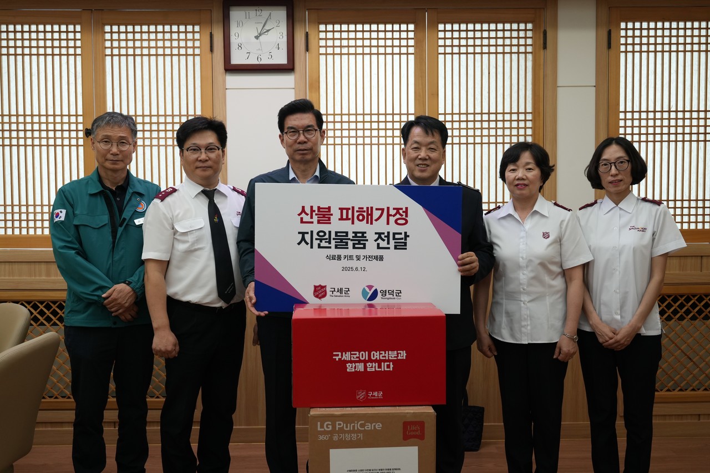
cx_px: 355
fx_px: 690
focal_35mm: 35
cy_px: 236
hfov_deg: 54.4
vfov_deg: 37.8
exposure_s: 1/160
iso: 1250
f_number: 8
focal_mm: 35
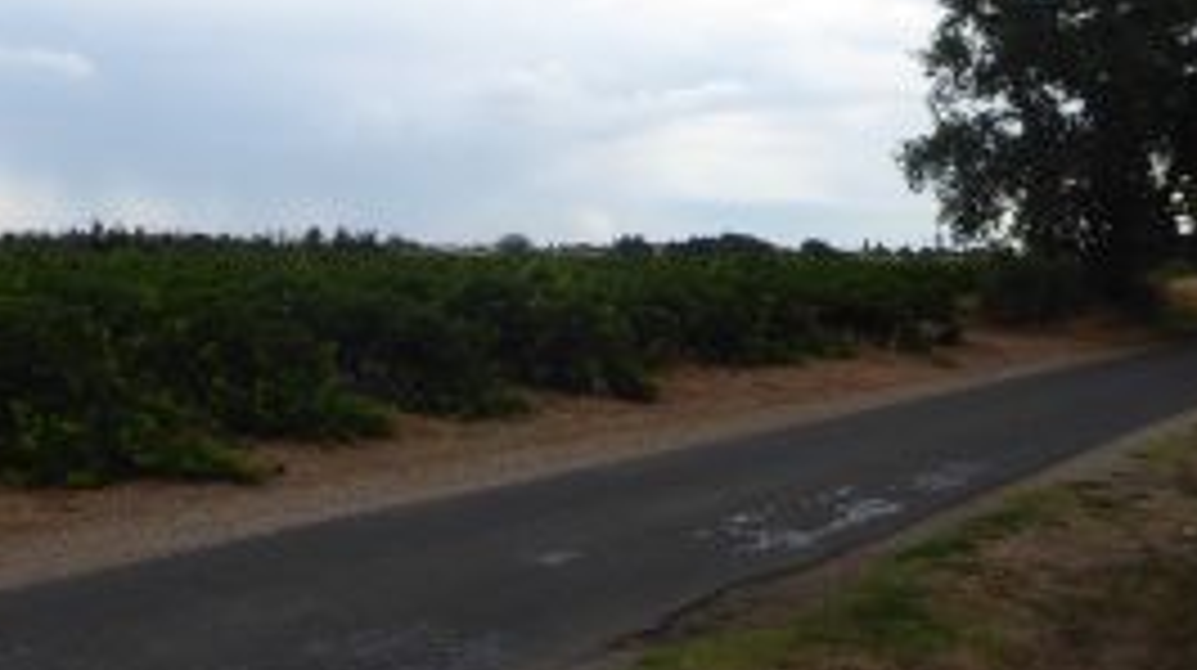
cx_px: 536
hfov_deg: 49.4
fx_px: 1300
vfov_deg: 28.7
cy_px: 225
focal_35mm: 41
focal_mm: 4.3
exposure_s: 1/200
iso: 80
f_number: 3.3
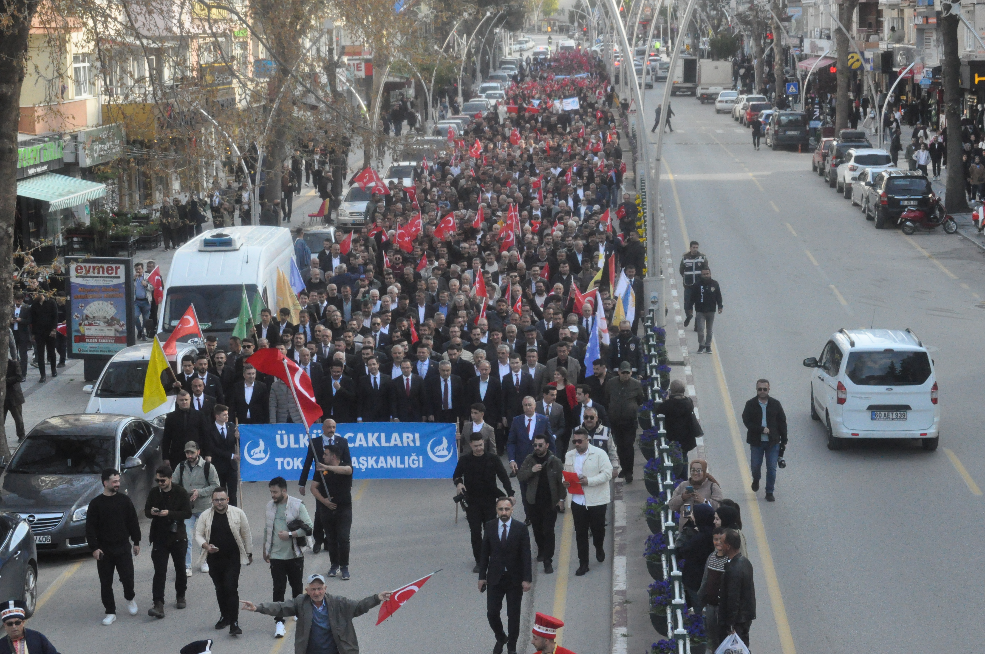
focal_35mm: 82
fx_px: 2255
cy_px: 327
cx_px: 492
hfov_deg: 24.6
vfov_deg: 16.5
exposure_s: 1/500
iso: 3200
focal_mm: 55
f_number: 11
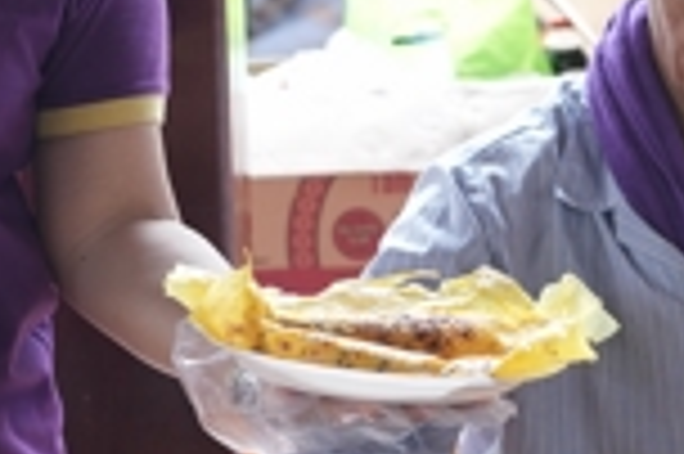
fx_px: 2847
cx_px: 616
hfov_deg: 13.6
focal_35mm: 150
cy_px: 110
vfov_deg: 9.1
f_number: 2.8
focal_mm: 35
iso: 800
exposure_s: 1/640
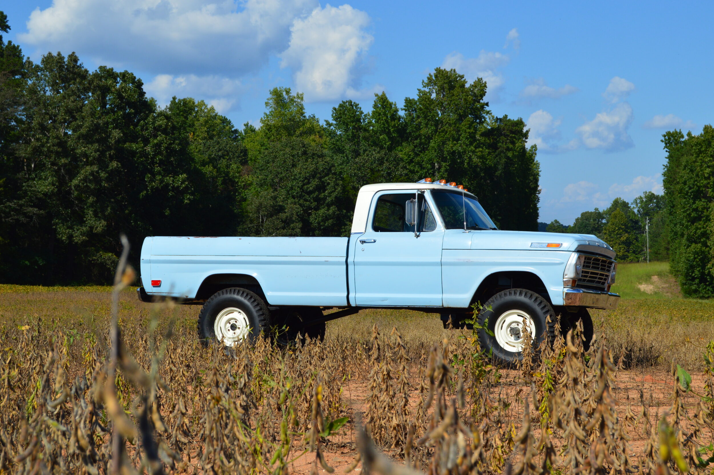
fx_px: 1466
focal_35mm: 74
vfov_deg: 18.4
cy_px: 239
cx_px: 366
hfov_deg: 27.4
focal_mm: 48
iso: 220
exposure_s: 1/500
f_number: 11
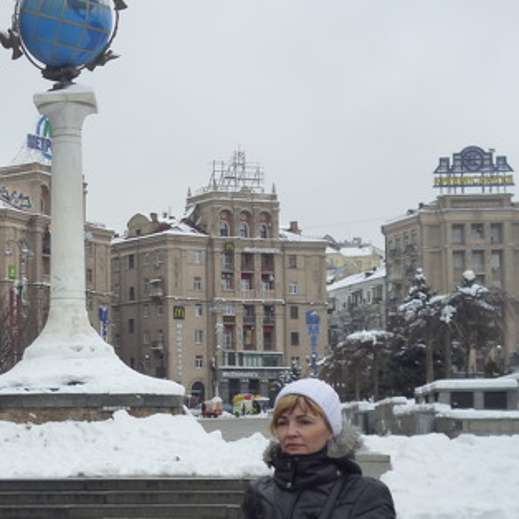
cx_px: 86
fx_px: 1374
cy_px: 298
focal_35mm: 81
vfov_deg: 21.4
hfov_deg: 21.1
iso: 160
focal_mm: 8.6
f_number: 4
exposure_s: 1/200
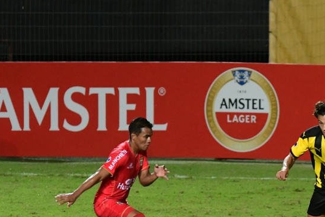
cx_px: 285
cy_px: 147
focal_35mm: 1129
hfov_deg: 1.8
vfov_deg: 1.2
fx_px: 10194
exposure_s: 1/1000
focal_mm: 400
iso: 8000
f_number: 6.3
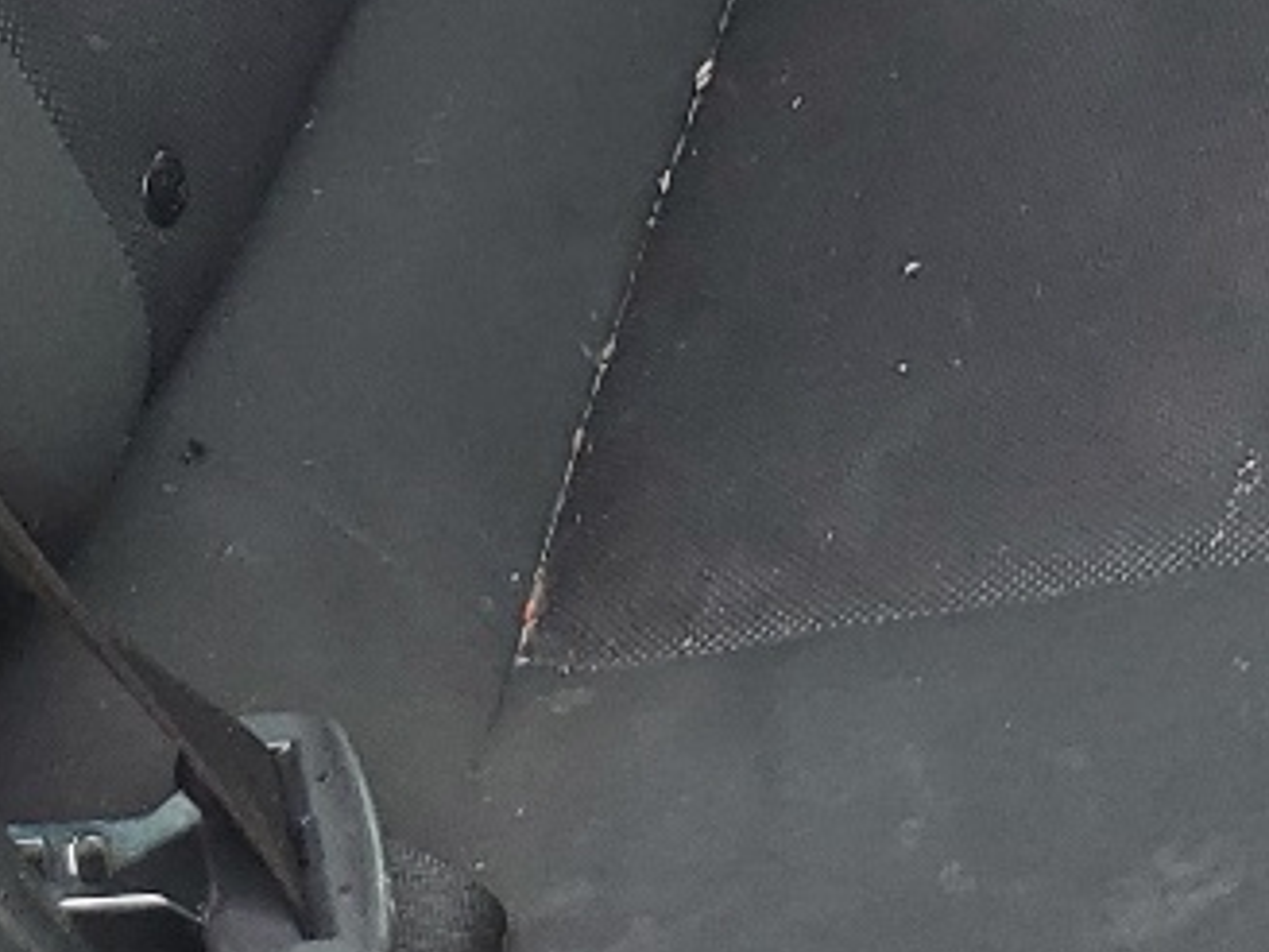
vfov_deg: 10.6
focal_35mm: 127
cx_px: 1339
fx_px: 4656
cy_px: -1041
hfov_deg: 15.2
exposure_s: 1/147
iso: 50
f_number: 1.5
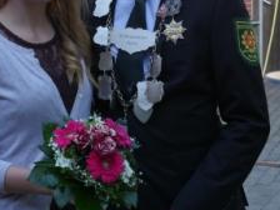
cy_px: 30
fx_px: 712
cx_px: 130
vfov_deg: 16.6
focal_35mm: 88
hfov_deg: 22.2
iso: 400
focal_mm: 22
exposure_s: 1/125
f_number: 5.6
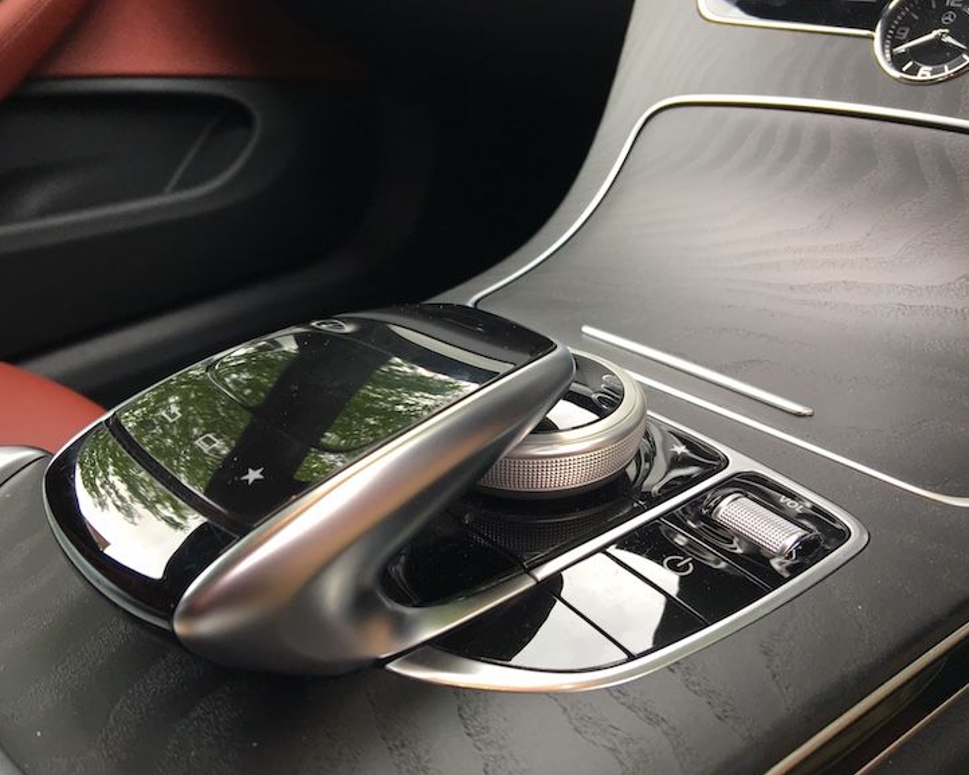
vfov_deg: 47.1
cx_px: 466
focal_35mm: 31
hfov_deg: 57.2
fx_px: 889
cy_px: 383
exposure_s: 1/33
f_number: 2.2
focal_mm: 4.15
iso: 25
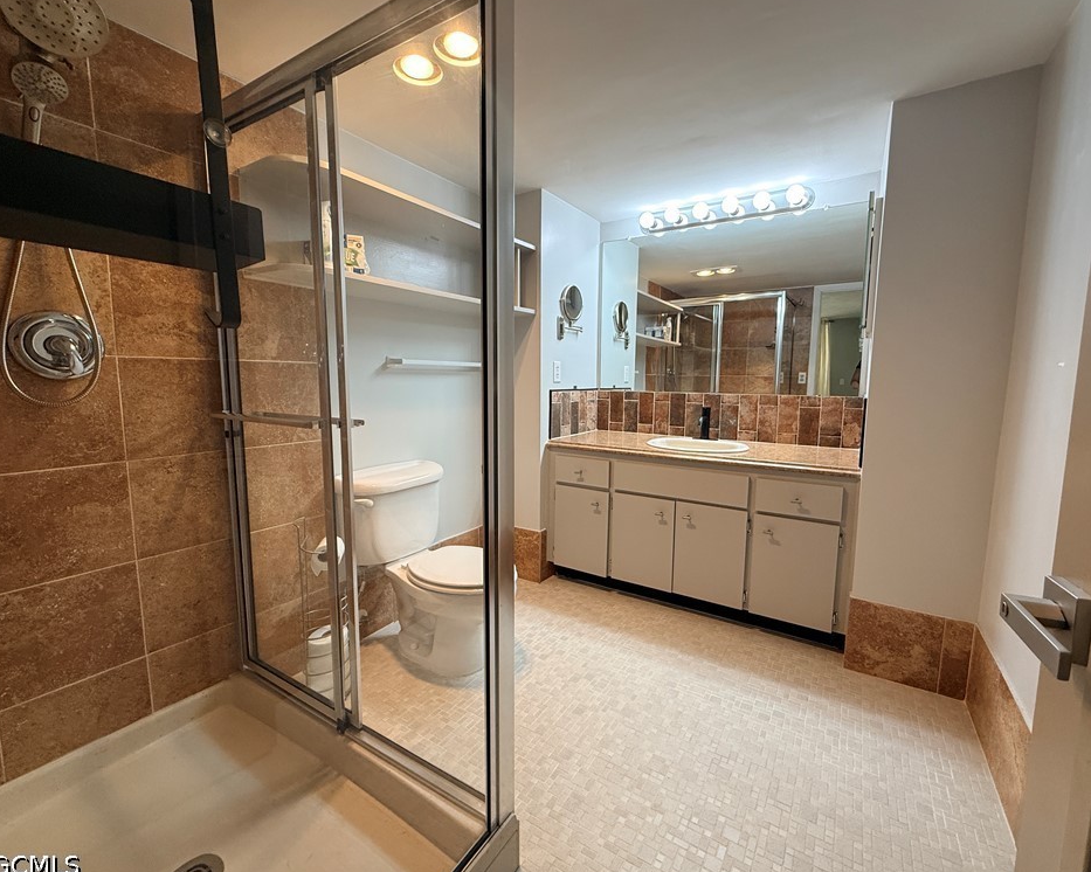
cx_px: 568
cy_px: 436
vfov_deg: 84.0
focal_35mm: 15
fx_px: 484
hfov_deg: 96.8
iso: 200
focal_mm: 2.22
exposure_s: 1/120
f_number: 2.2
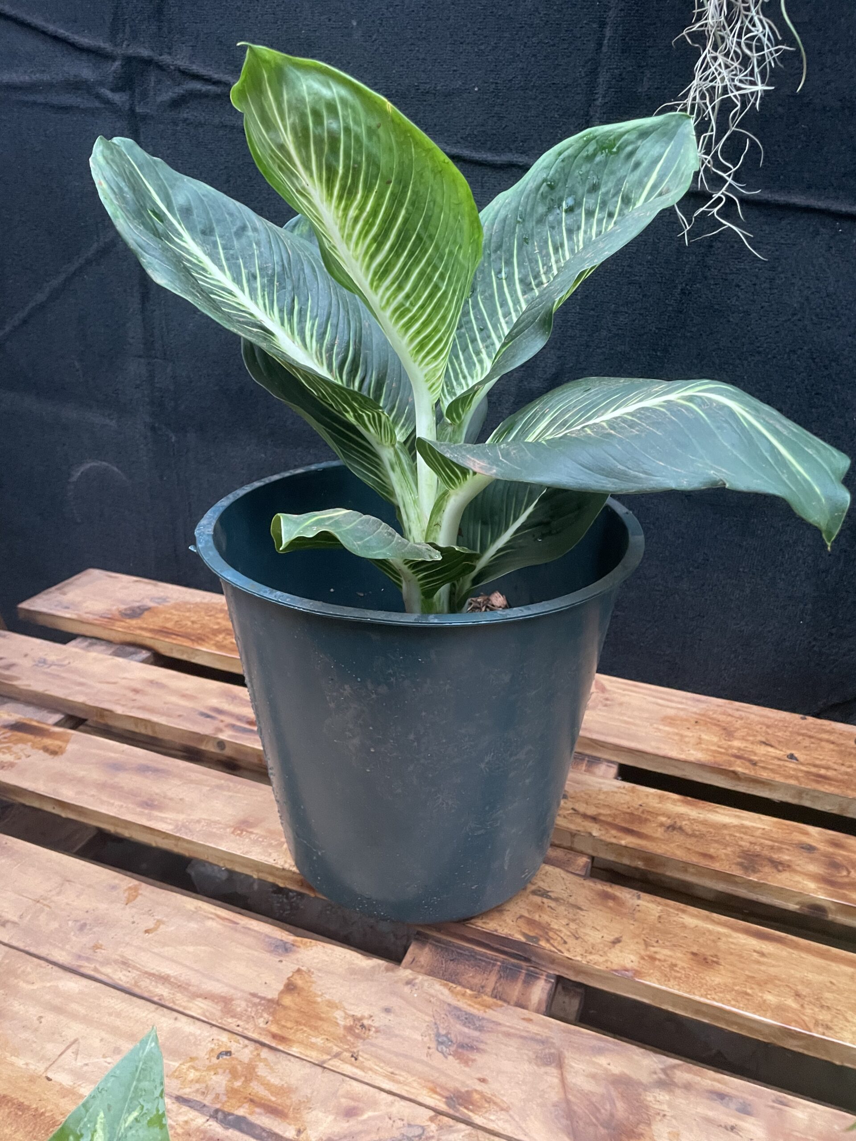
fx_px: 857
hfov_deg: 53.1
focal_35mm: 26
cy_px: 570
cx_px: 428
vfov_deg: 67.3
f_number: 1.6
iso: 640
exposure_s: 1/36
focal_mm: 4.2
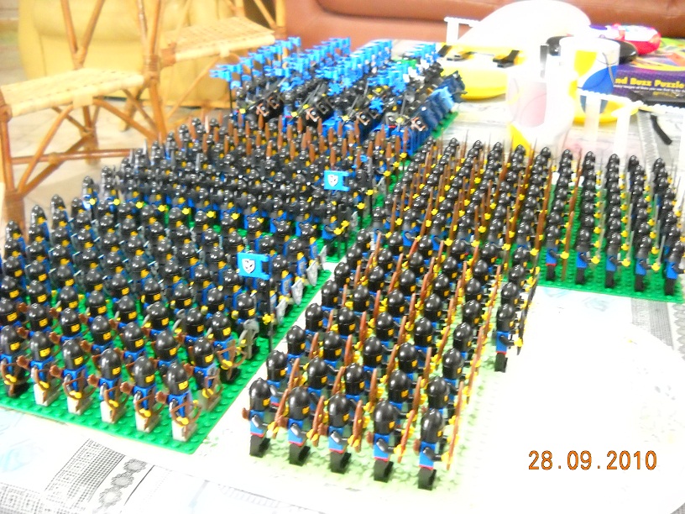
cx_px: 342
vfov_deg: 35.1
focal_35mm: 41
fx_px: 811
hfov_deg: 45.8
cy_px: 257
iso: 800
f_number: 3.1
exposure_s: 1/6
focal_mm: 6.72
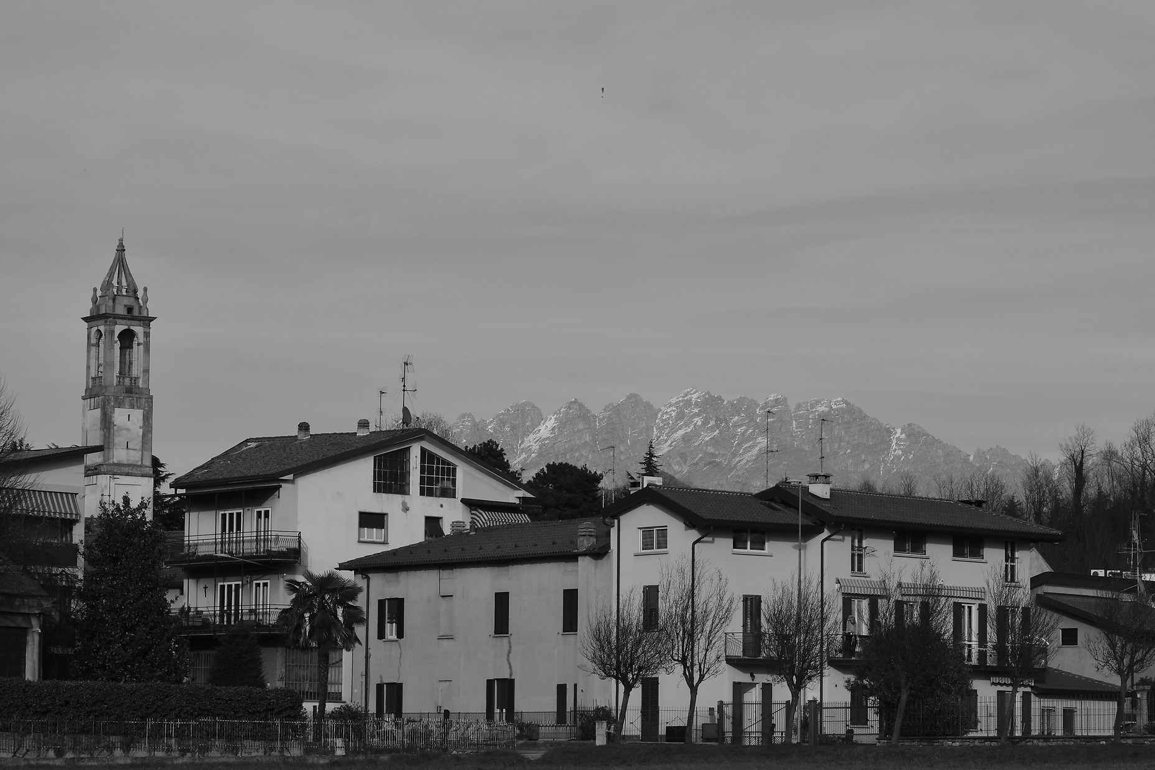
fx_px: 3850
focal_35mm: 120
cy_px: 358
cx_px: 716
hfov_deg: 17.0
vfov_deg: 11.4
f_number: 8
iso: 125
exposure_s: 1/640
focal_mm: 62
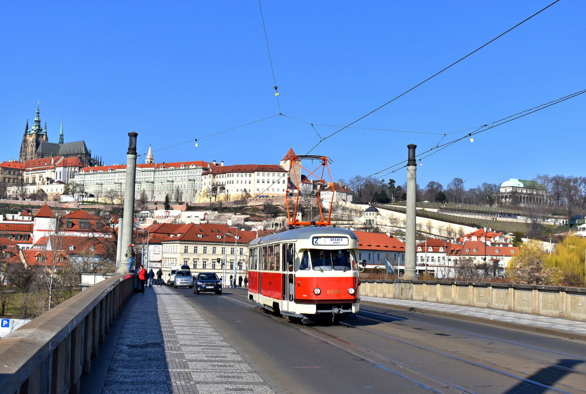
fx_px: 783
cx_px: 293
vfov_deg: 28.2
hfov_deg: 41.0
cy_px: 197
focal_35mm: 48
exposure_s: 1/1250
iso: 320
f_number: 7.1
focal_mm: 32
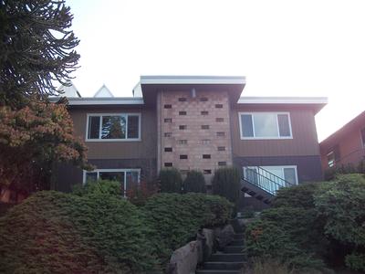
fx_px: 337
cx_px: 182
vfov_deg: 44.2
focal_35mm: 32
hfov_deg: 56.8
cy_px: 137
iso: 80
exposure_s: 1/320
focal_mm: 5.7
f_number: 2.9
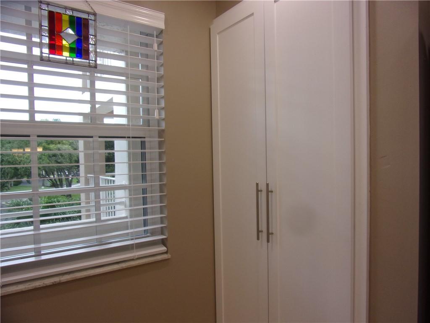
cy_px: 162
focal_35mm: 24
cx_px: 215
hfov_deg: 71.6
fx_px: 298
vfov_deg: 56.8
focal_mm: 4.3
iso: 80
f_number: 3.3
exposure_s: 1/45
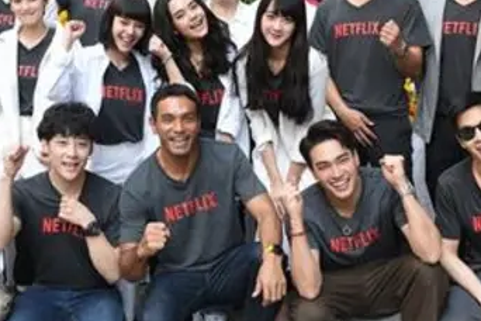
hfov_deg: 27.7
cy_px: 60
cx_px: 215
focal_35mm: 73
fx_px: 975
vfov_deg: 18.5
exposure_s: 1/800
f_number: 4.5
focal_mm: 32
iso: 1600
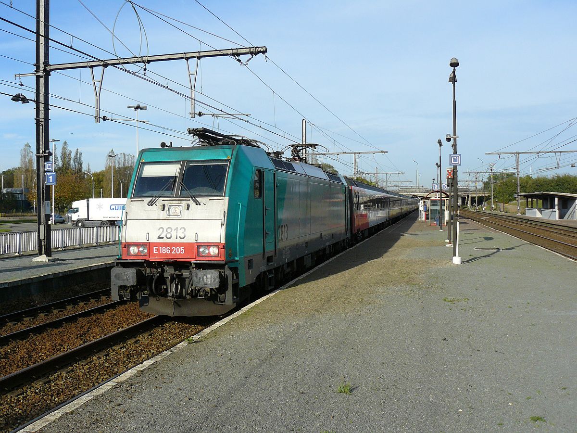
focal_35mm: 36
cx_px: 288
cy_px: 216
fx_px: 600
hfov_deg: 51.4
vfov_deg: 39.7
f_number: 4
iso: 100
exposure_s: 1/800
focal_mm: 6
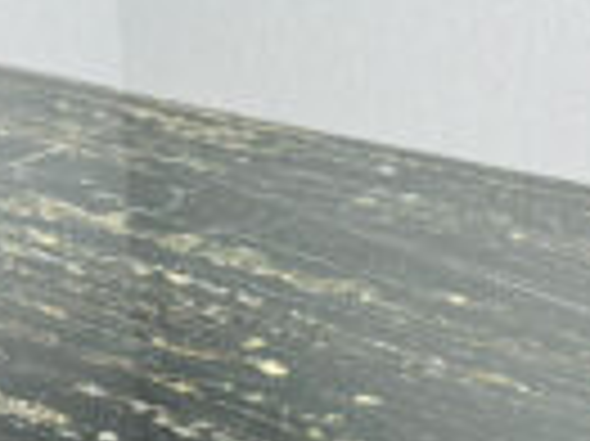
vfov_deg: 14.1
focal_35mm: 101
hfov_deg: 19.4
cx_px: 239
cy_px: 551
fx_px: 1720
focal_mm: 6.86
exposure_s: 1/100
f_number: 1.78
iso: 200
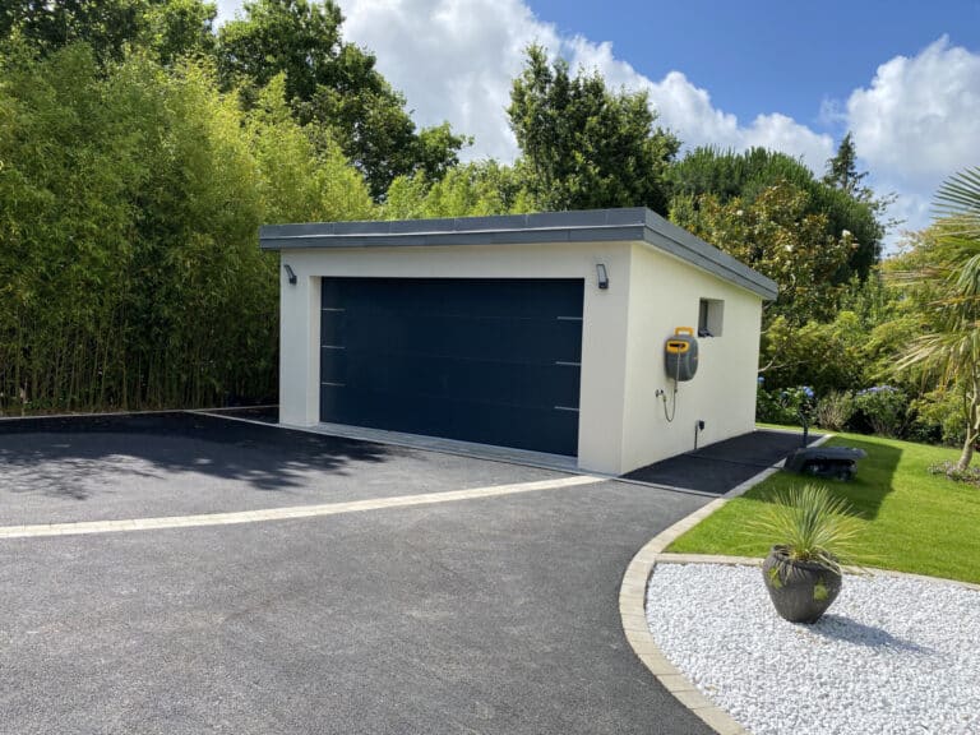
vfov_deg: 53.1
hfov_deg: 67.3
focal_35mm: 26
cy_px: 368
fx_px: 736
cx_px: 490
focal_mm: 4.25
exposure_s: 1/1866
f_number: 1.8
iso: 32
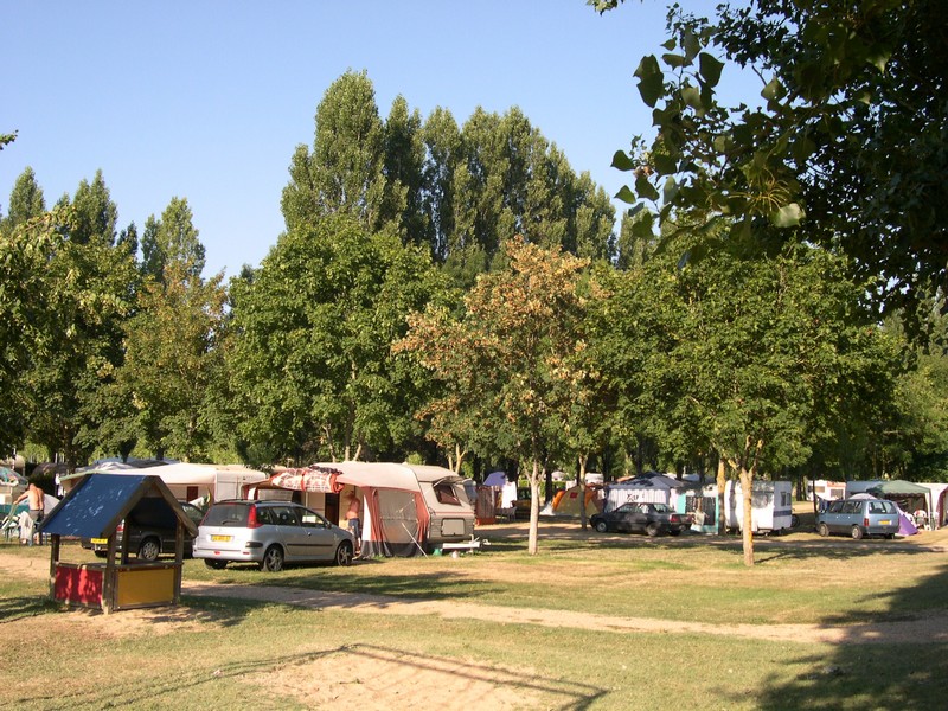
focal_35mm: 38
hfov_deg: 49.0
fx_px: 1041
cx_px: 474
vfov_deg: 37.7
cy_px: 356
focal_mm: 8
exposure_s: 1/88.7
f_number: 7.6
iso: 100
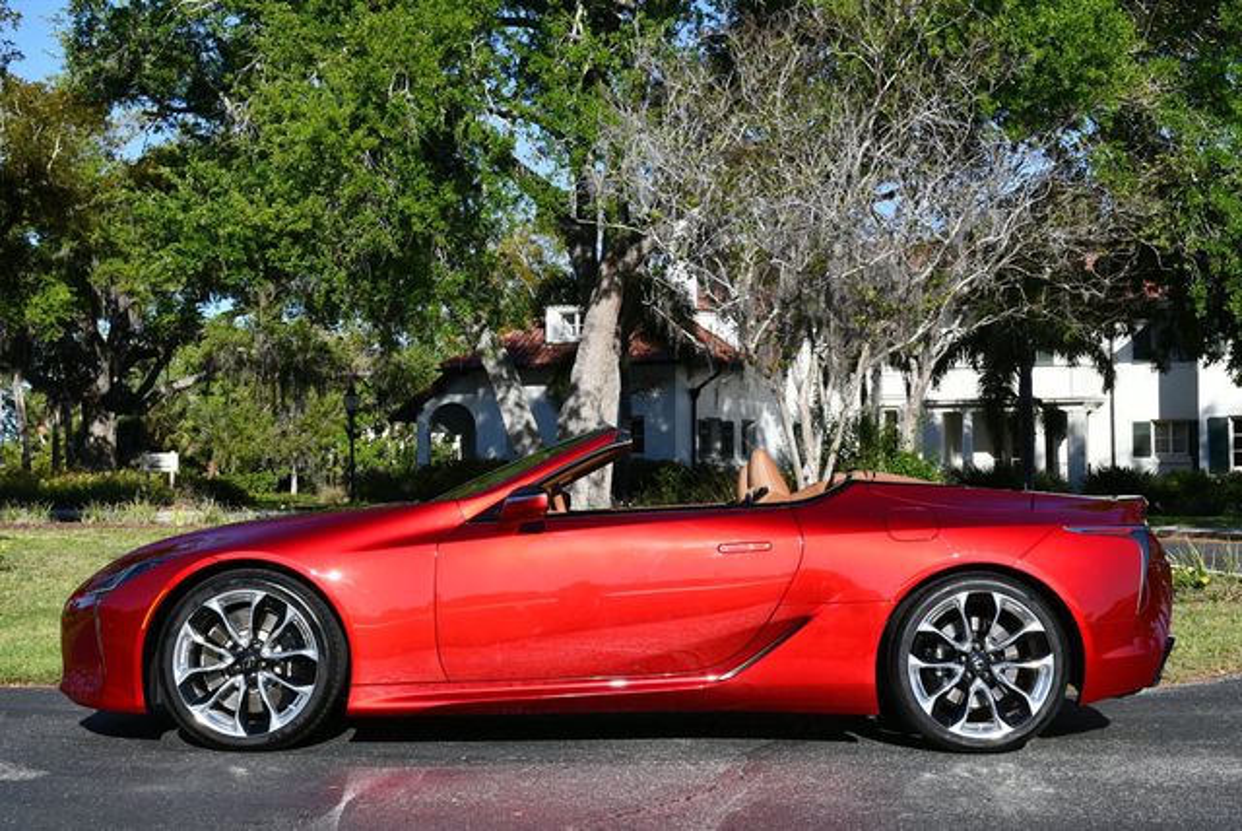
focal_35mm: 52
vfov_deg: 26.0
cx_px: 621
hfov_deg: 38.2
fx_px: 1796
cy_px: 416
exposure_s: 1/250
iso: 100
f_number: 8
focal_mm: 26
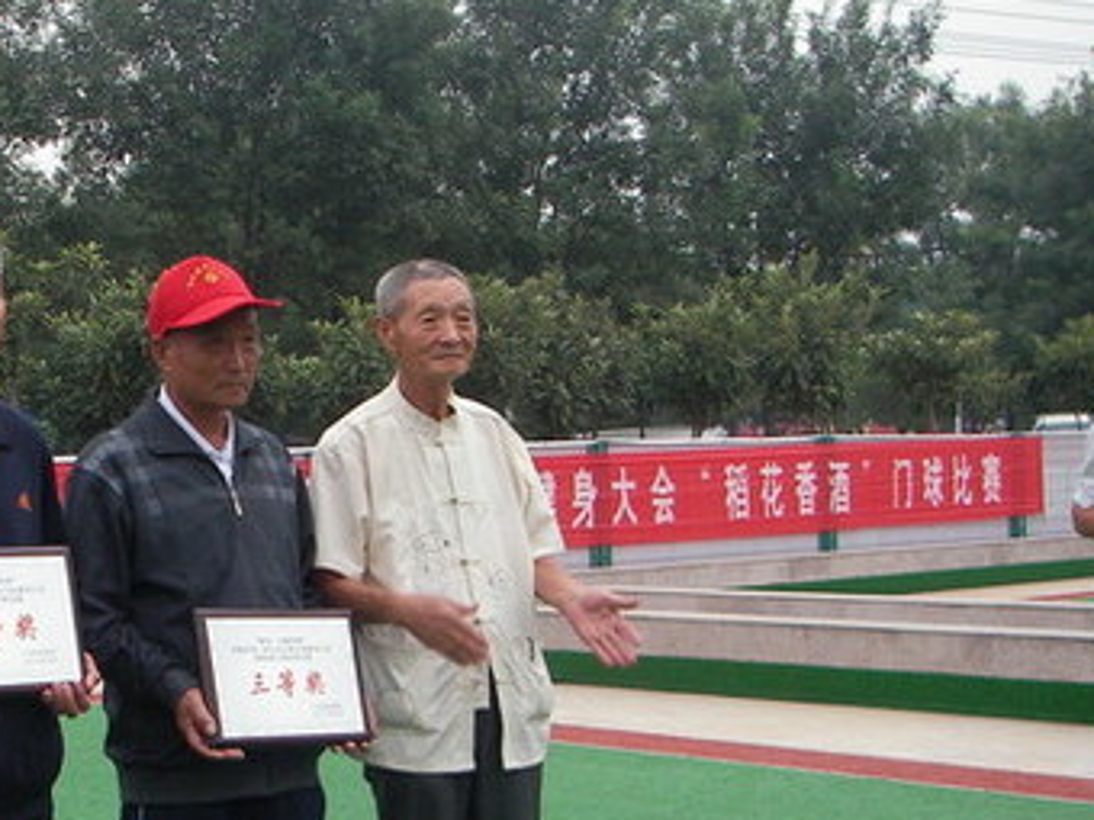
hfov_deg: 28.5
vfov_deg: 21.7
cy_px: 640
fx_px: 2117
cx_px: 251
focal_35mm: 67
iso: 100
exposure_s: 1/128
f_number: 3.3
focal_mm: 6.3
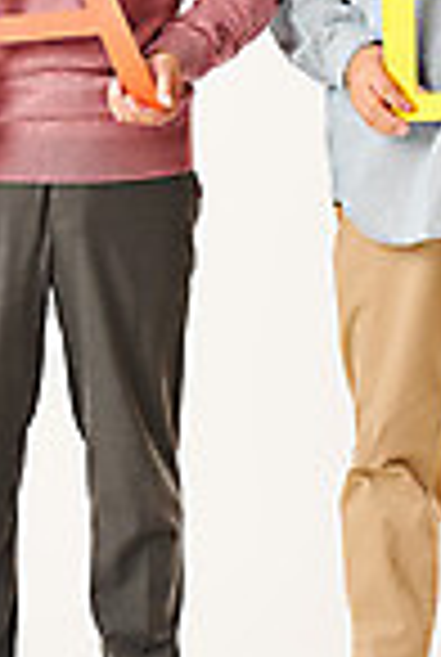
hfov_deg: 6.3
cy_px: 54
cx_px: 268
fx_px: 4005
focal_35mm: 219
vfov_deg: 9.3
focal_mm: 80
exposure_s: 1/125
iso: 100
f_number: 8
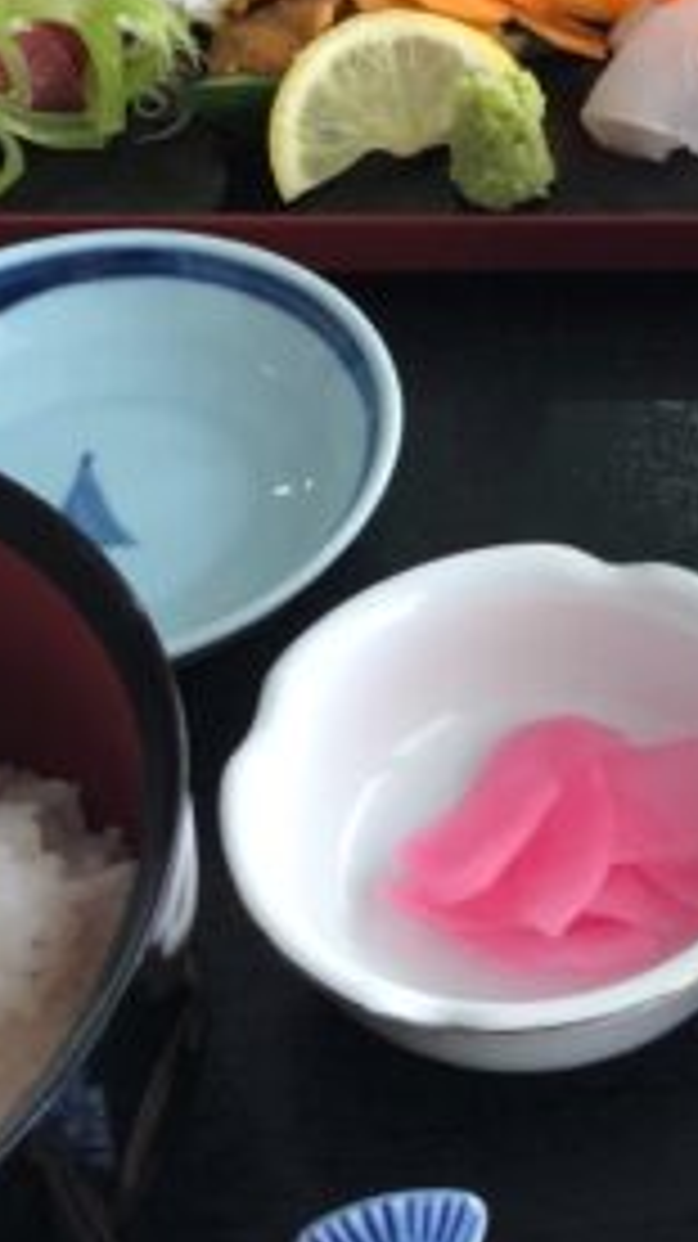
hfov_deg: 13.9
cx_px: 878
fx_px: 2767
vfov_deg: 25.2
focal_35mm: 84
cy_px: 454
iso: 20
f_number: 1.8
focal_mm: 4
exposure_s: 1/30
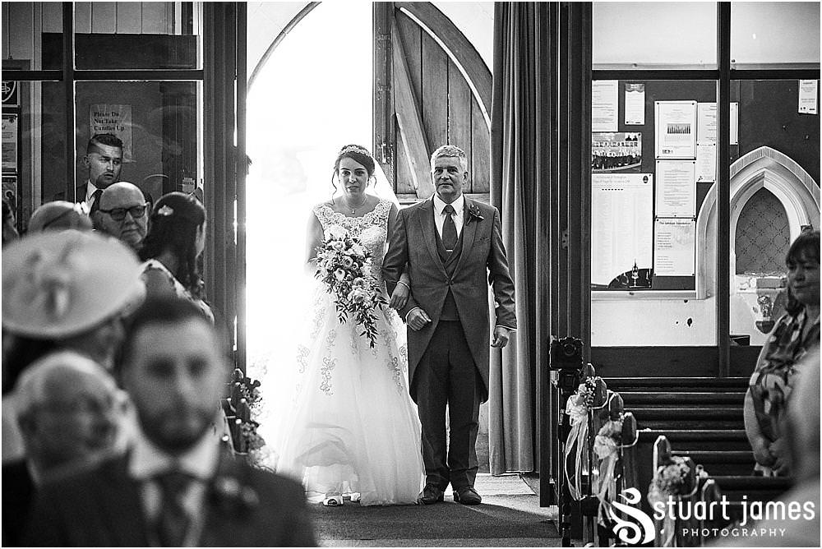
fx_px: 4798
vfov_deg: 6.6
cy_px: 274
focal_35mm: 210
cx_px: 411
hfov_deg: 9.8
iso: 3200
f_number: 2.8
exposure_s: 1/250
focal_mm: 140
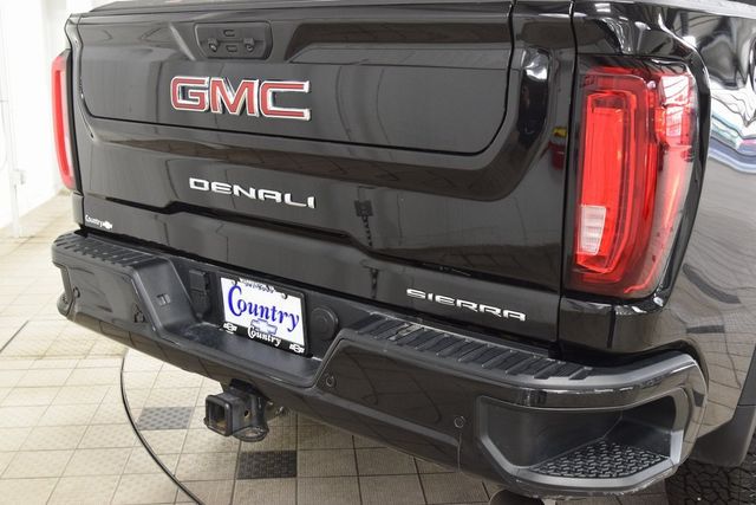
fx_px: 882
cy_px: 252
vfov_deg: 31.9
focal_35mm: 42
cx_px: 378
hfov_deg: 46.4
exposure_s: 1/15
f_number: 6.3
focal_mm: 28
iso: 1400
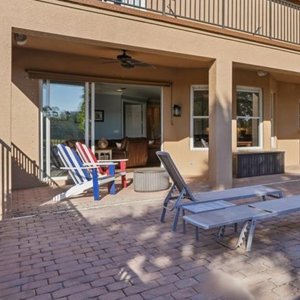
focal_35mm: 31
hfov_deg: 42.0
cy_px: 141
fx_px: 304
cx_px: 327
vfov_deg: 52.5
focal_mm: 16
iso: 400
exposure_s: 1/2500
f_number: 9
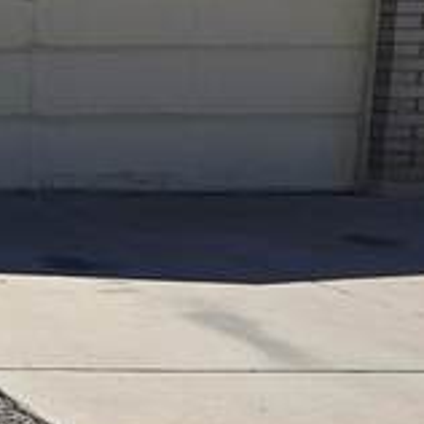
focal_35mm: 93
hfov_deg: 12.6
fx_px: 1289
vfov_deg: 18.7
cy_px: 201
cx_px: -698
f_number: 1.9
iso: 40
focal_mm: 2.2
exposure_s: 1/2745
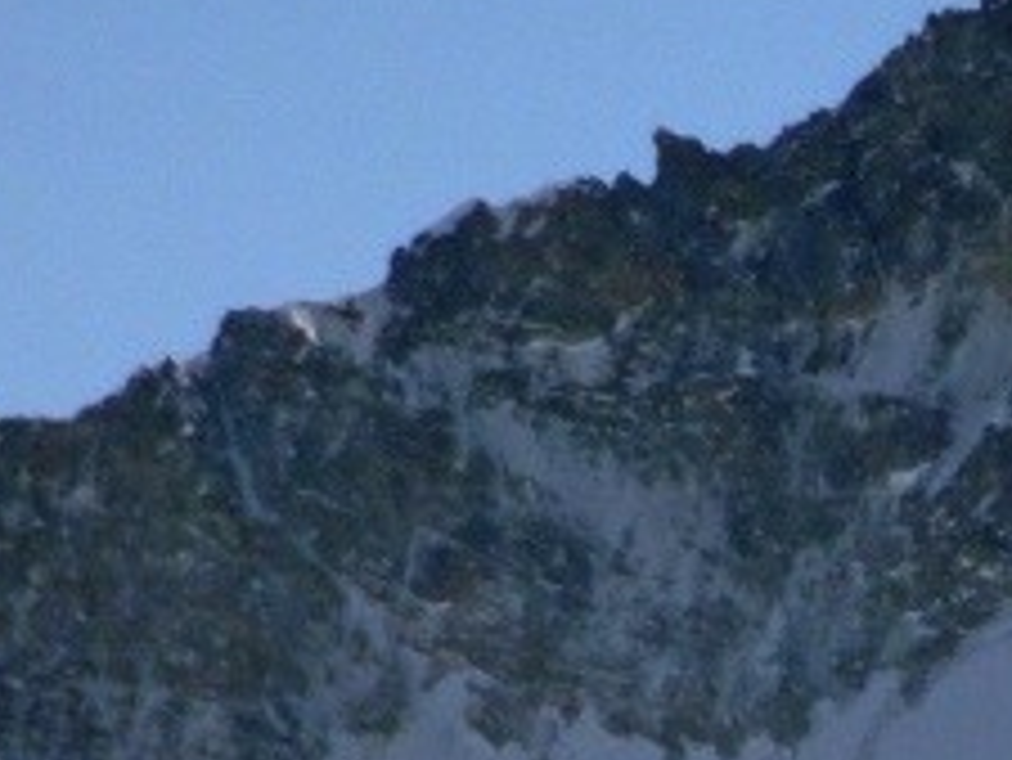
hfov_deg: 0.6
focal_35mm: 3272
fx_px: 95708
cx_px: 1880
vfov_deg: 0.5
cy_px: 301
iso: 80
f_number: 6.4
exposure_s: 1/1000
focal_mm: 123
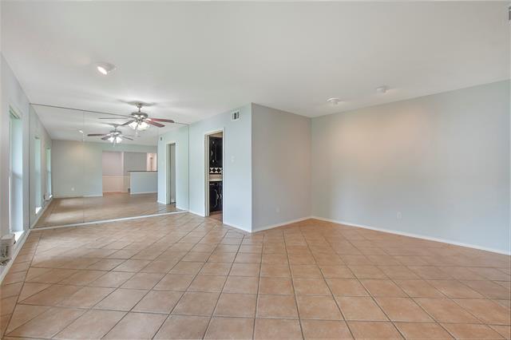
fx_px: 213
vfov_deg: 77.3
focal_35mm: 15
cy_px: 170
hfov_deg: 100.4
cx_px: 256
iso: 100
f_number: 7.1
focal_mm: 10
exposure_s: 1/60
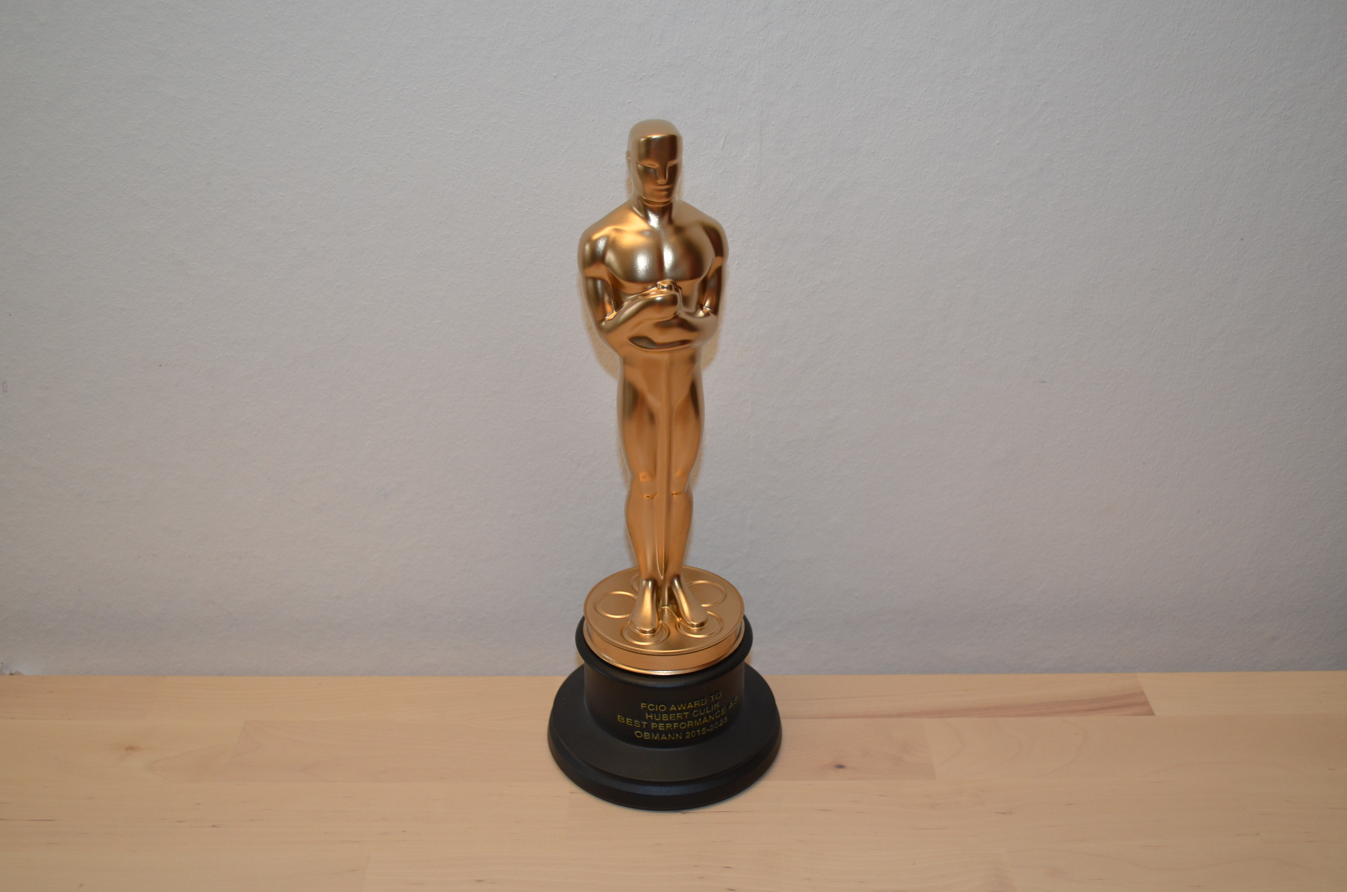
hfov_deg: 49.6
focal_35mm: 39
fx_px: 1456
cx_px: 674
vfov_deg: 34.1
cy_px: 446
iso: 720
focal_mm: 26
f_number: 4.2
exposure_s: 1/60
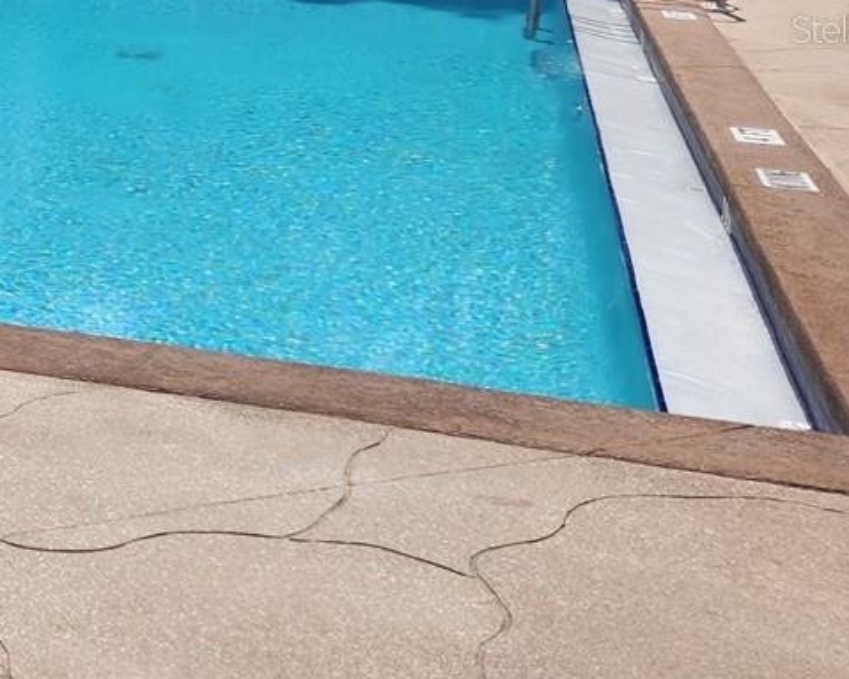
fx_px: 1884
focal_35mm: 75
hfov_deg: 21.1
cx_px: -459
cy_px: 28
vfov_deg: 19.9
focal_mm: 6.4
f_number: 1.8
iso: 12
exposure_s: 1/1453
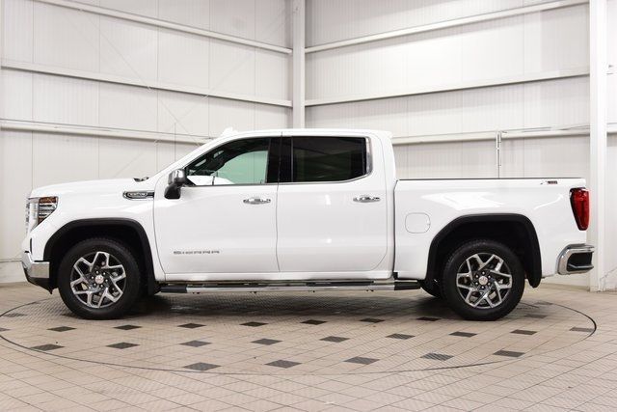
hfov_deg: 45.0
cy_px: 206
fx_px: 746
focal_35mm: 44
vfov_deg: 30.9
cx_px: 308
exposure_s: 1/60
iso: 1250
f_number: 8
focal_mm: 29
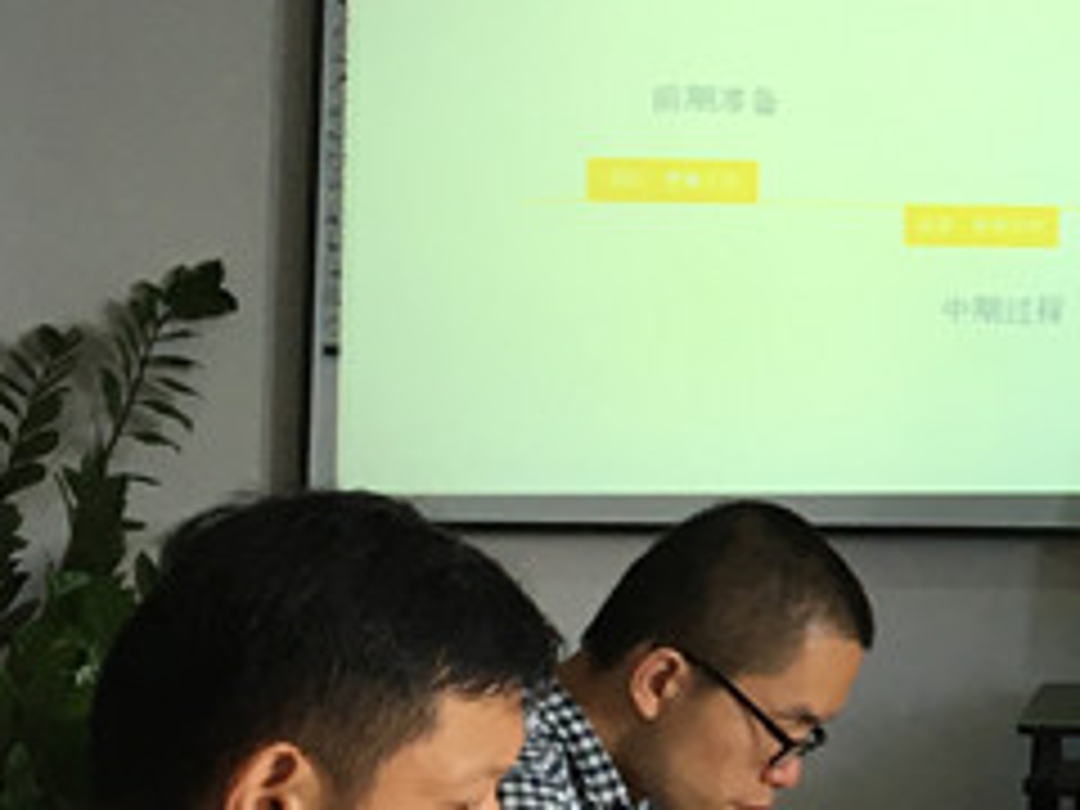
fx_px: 3775
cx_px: 1818
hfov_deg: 14.7
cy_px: 158
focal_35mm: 121
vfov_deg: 12.2
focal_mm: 4.15
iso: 25
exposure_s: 1/33
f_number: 2.2
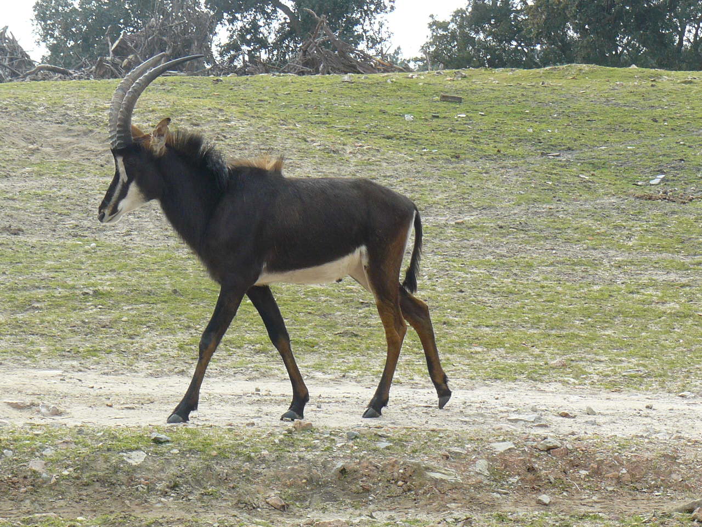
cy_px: 264
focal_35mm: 143
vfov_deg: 10.4
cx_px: 351
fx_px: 2900
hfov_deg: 13.8
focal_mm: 15.8
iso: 100
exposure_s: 1/200
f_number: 4.5
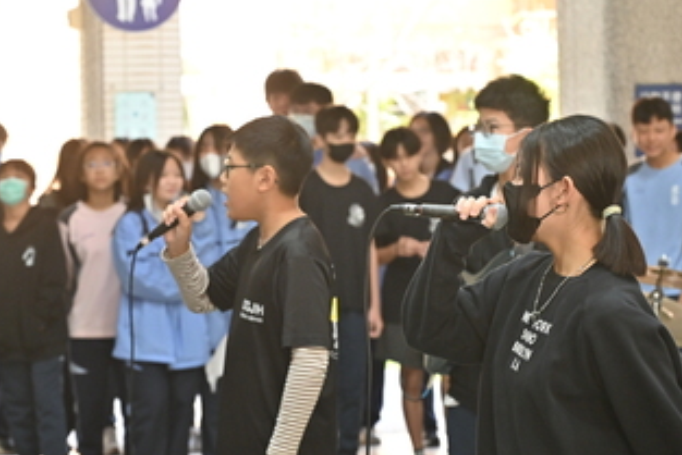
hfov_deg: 15.3
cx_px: 322
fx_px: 2540
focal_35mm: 134
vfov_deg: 10.2
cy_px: 269
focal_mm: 70
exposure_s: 1/125
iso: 1000
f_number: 4
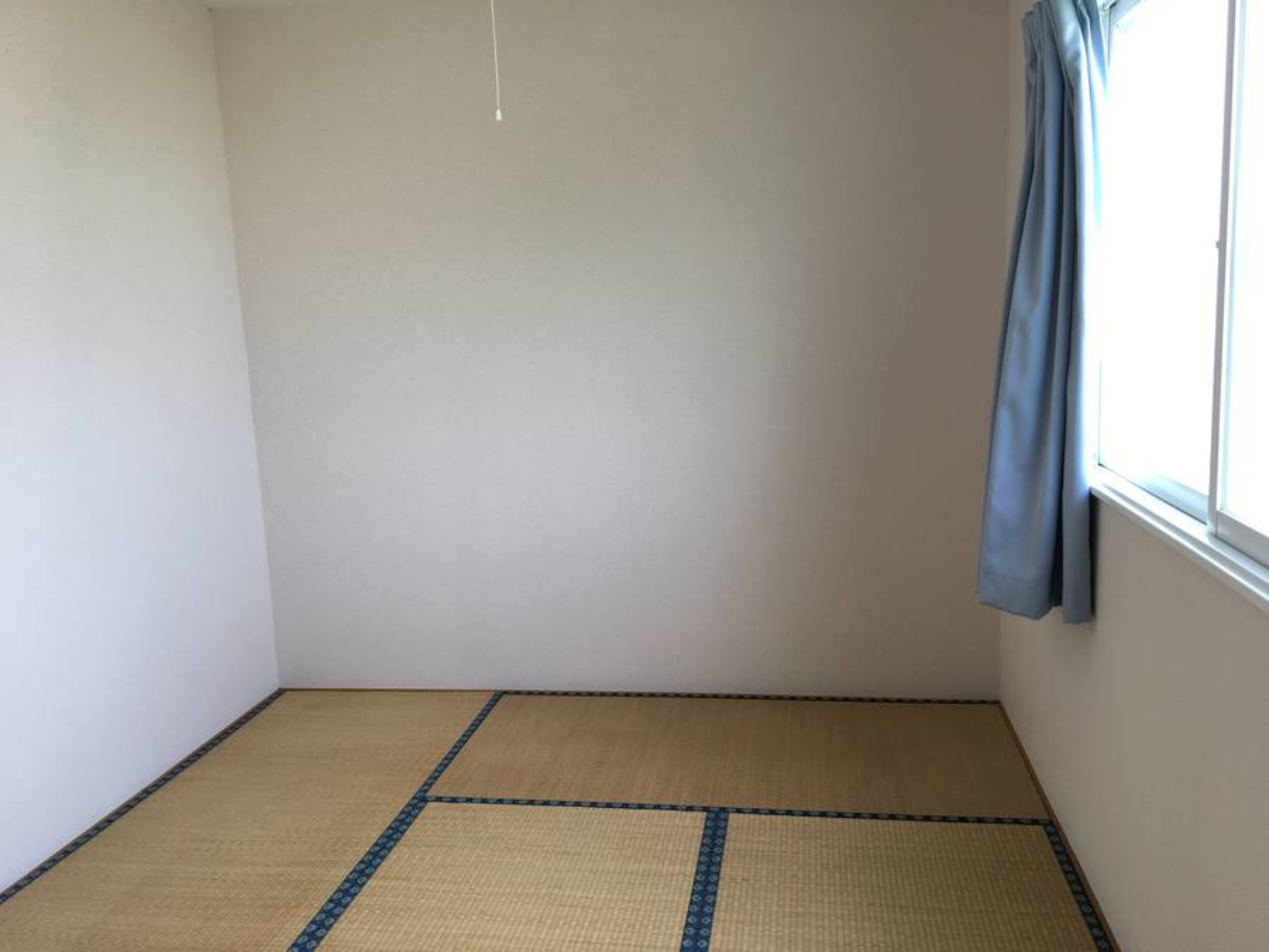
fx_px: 1063
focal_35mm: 29
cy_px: 476
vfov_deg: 48.2
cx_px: 634
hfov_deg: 61.7
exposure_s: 1/40
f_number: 2.2
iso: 25
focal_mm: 4.15
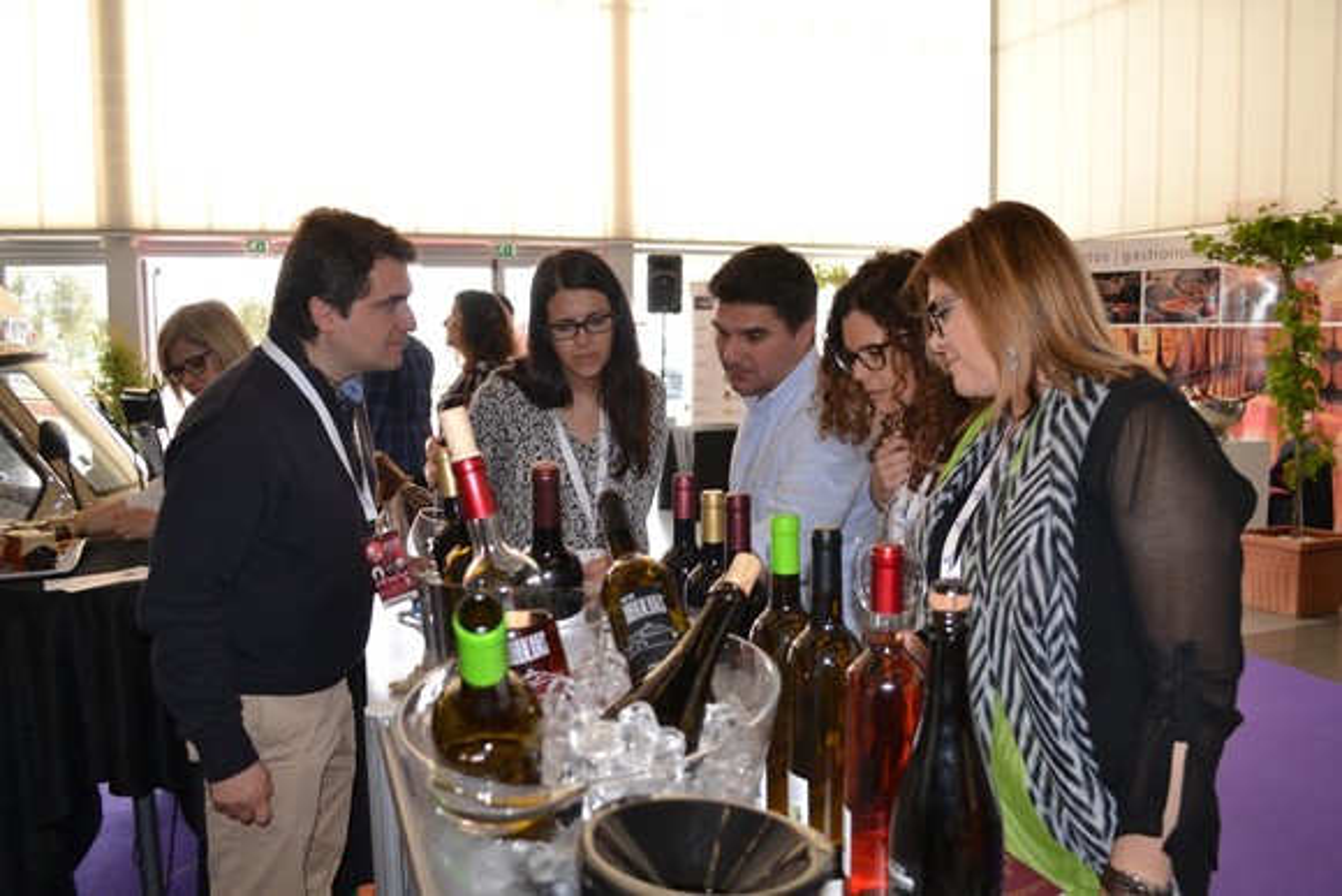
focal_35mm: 27
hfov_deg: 67.4
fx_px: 1007
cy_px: 448
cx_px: 671
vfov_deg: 48.0
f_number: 4
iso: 220
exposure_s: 1/125
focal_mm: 18
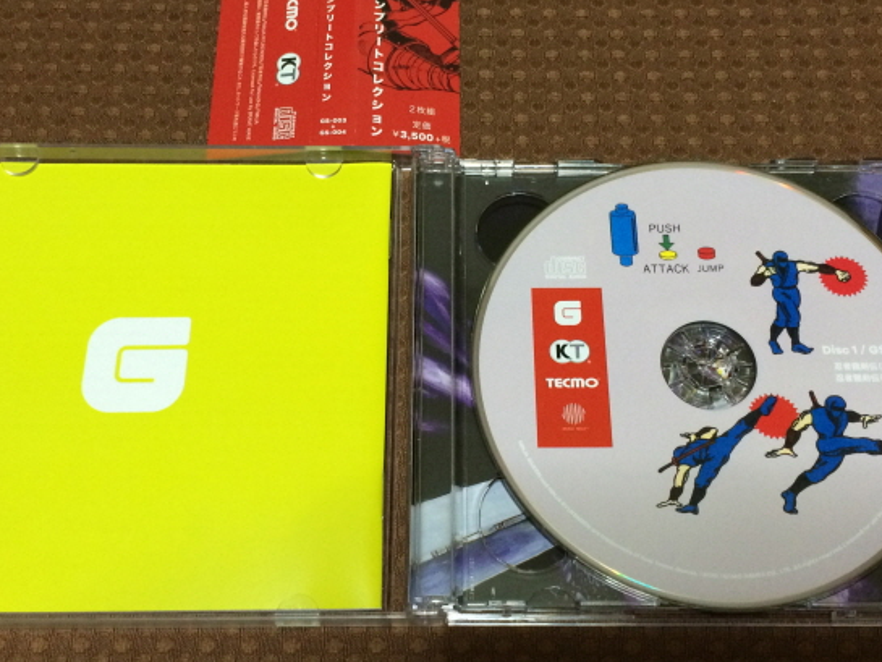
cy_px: 275
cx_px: 453
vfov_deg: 32.8
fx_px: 1121
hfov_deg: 42.9
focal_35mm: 44
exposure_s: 1/30
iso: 320
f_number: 2.2
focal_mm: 4.12
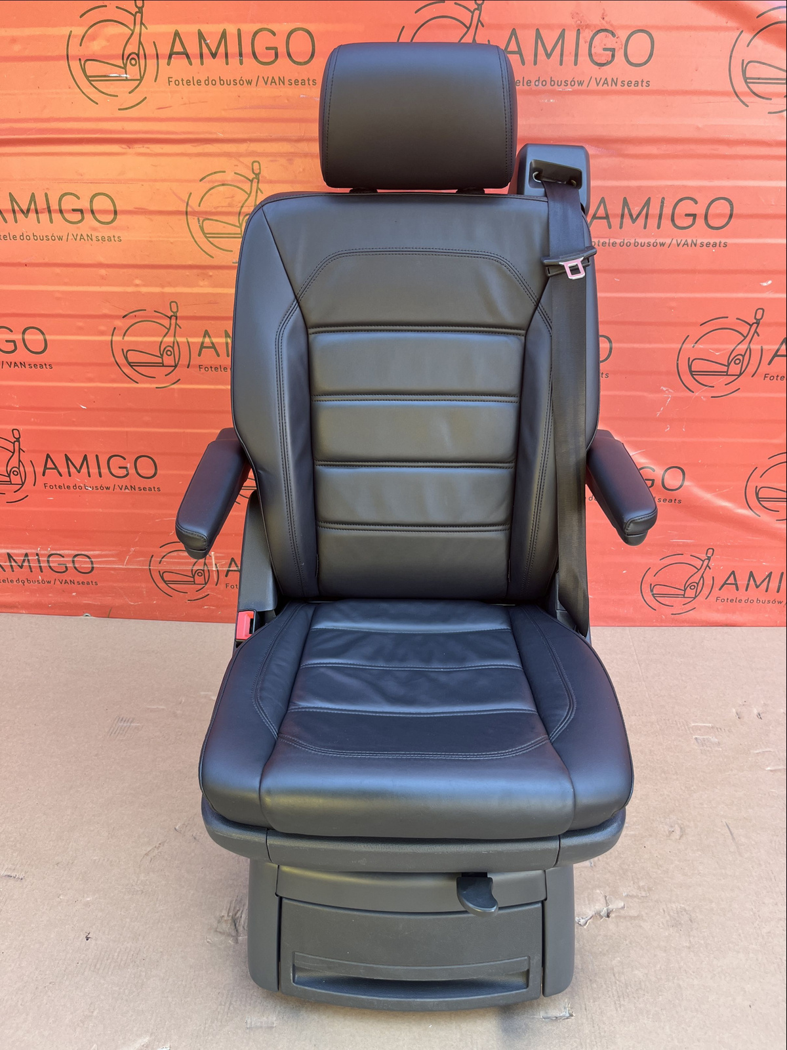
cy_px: 525
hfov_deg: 53.1
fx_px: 788
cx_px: 394
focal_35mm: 26
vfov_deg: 67.3
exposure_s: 1/121
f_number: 1.6
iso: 64
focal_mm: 5.1
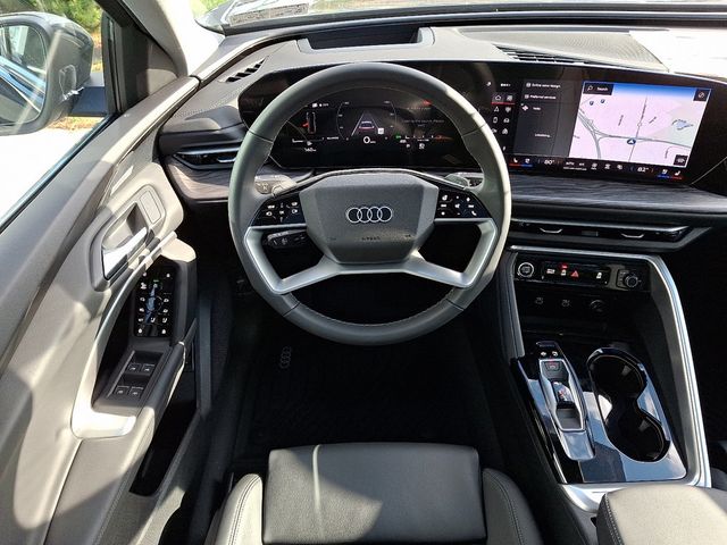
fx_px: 525
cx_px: 364
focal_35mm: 25
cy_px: 272
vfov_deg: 54.9
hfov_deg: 69.4
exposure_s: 1/120
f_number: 1.8
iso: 35
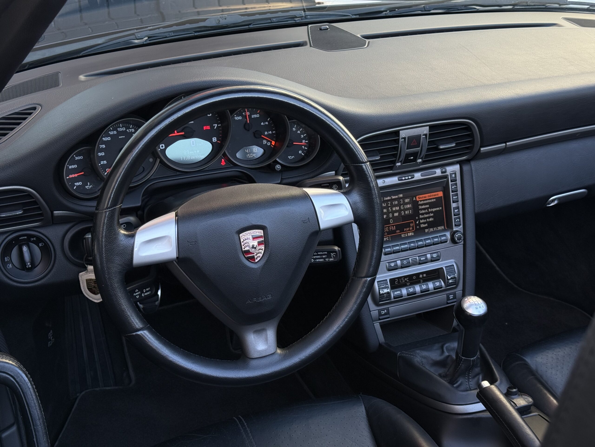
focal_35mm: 48
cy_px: 224
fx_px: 825
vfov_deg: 30.3
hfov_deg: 39.7
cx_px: 298
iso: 80
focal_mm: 6.76
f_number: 1.78
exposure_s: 1/250
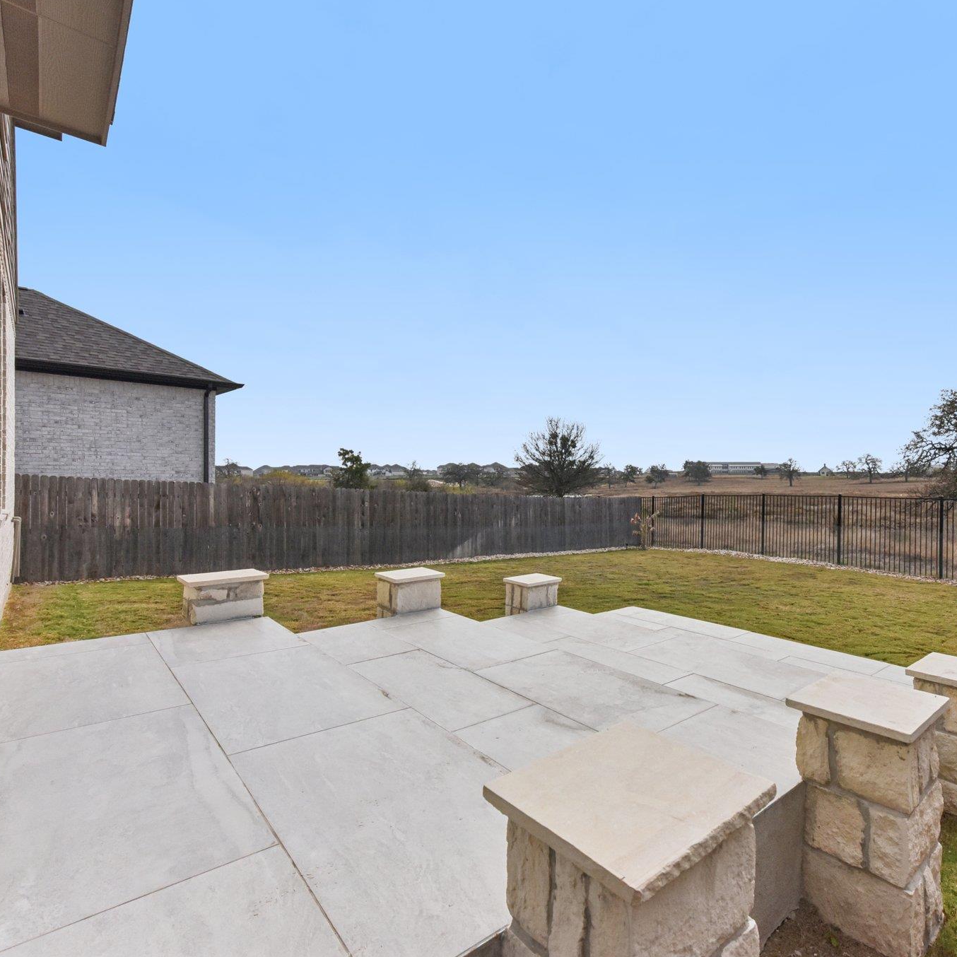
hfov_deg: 78.8
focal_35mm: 18
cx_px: 616
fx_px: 563
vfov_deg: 80.7
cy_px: 479
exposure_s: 1/6400
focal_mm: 14
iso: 800
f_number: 8
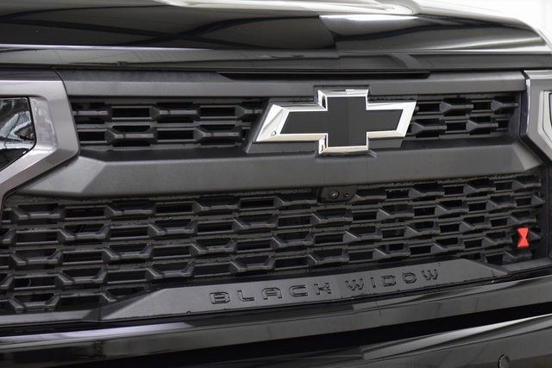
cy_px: 184
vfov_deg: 16.6
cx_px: 276
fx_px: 1265
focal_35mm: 82
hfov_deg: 24.6
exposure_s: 1/60
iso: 1600
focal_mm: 55
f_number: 3.2
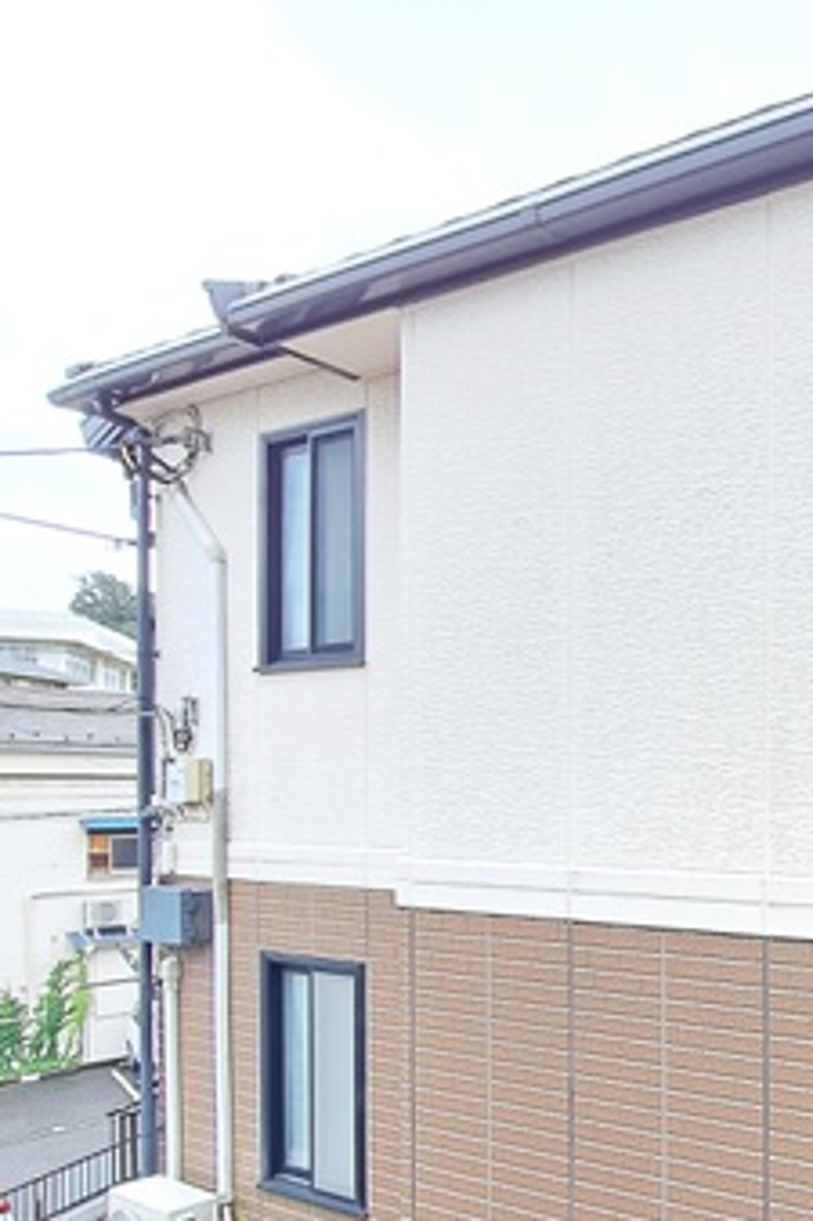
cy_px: 806
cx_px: 865
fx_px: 949
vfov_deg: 64.0
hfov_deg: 39.2
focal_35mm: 28
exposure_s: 1/210
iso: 50
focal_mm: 1.74
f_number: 2.2
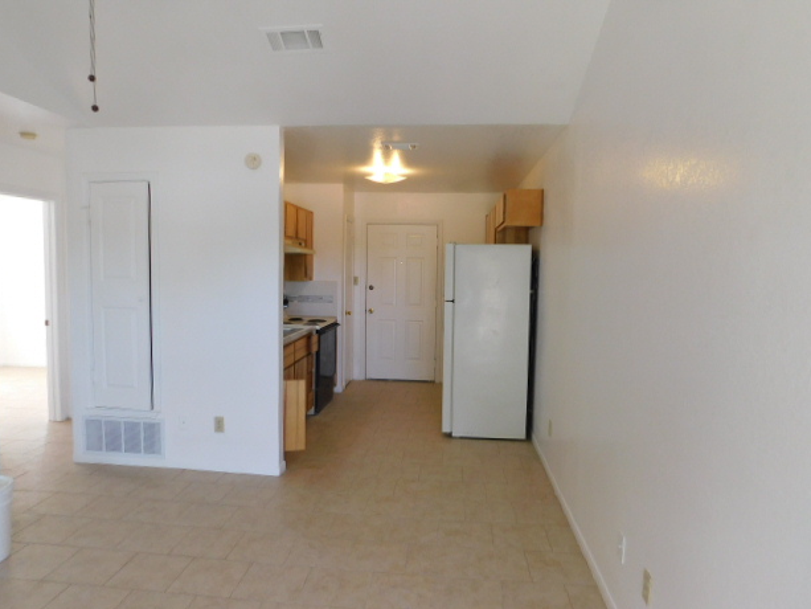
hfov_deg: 71.6
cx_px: 394
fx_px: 562
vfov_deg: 56.8
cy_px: 307
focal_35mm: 24
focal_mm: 4
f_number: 3
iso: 125
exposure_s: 1/30
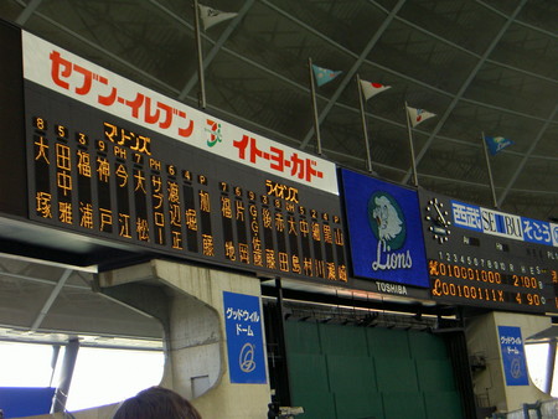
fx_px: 968
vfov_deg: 24.4
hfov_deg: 32.2
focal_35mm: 60
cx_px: 279
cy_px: 210
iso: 200
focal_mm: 9.9
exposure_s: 1/80
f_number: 3.8
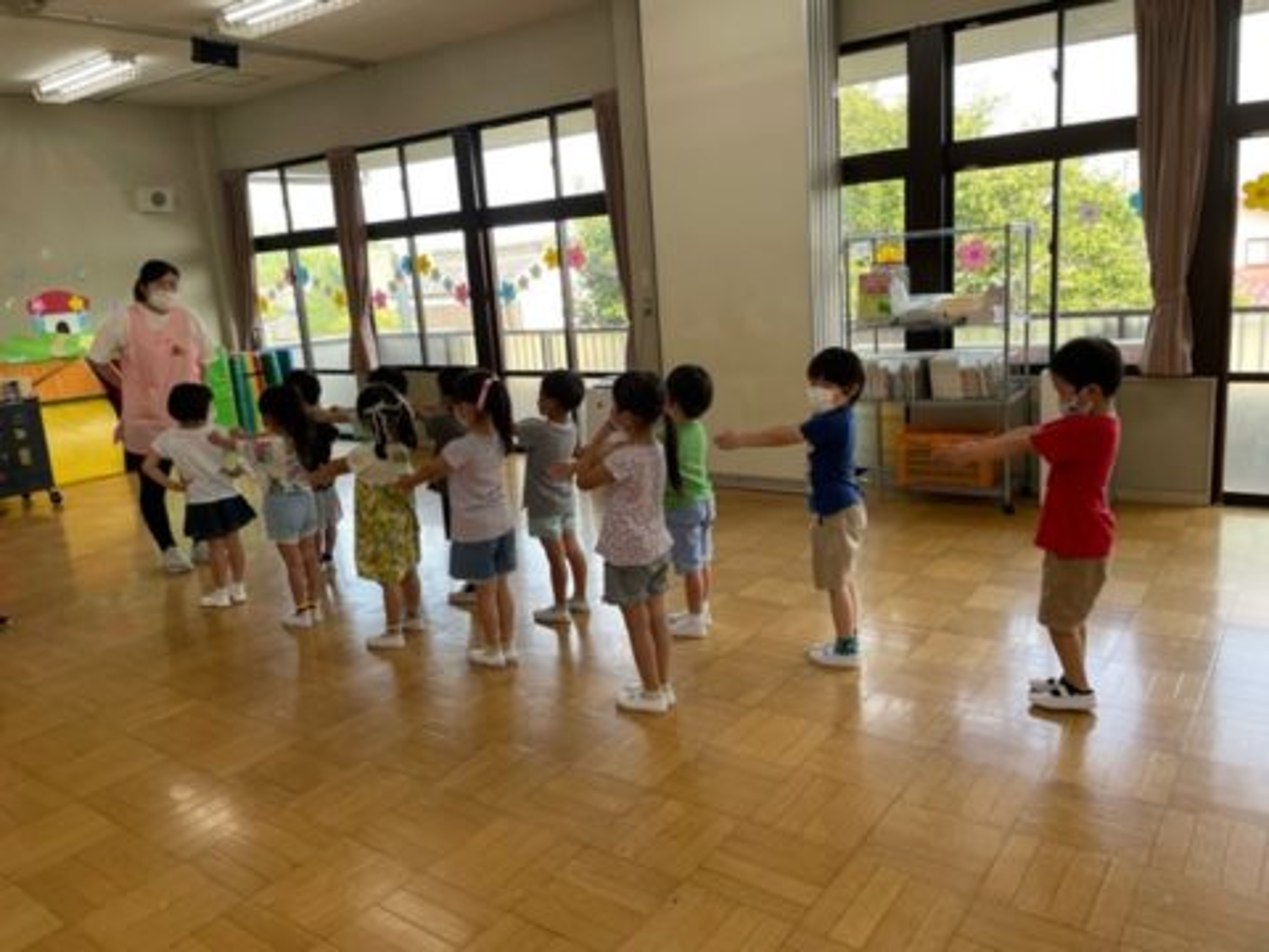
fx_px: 953
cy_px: 476
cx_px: 634
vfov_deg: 53.1
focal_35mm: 26
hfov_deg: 67.3
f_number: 1.6
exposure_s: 1/121
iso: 64
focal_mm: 4.2
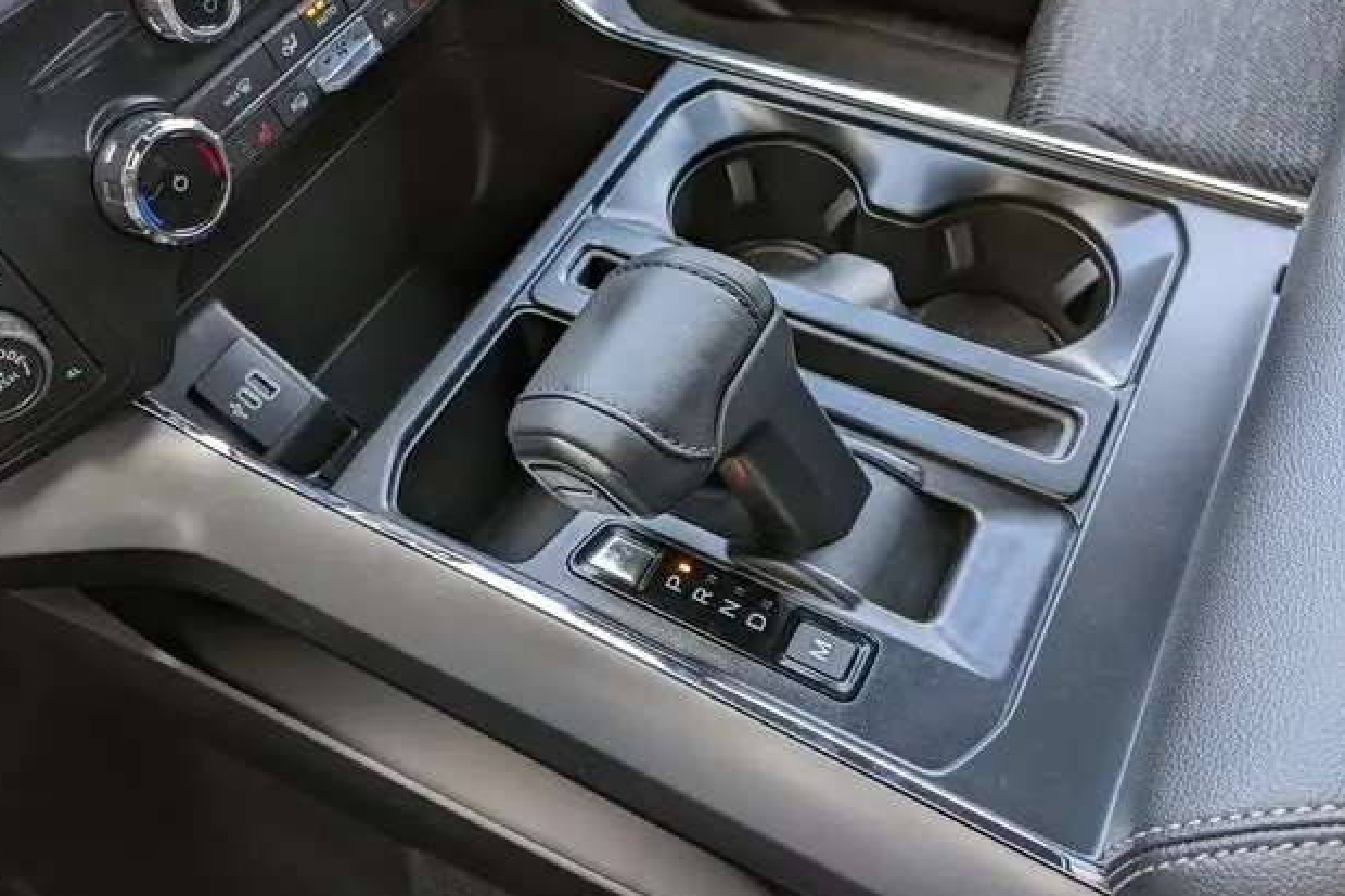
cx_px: 679
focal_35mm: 29
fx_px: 1083
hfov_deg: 63.7
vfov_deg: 44.8
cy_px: 391
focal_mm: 4.44
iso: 55
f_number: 1.8
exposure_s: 1/30
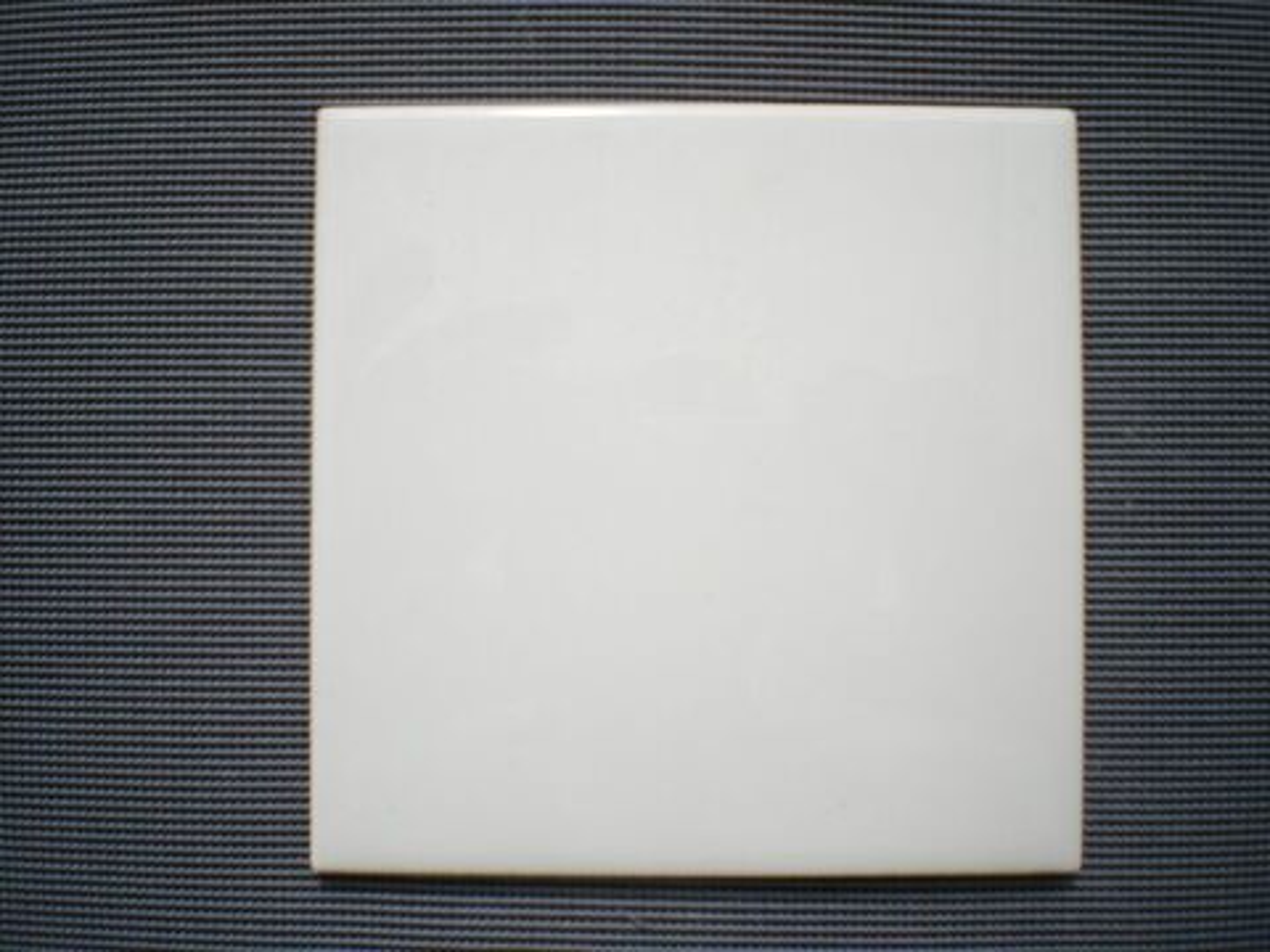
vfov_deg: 39.7
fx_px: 1321
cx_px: 635
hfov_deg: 51.4
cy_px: 476
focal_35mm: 36
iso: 50
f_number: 4.6
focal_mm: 6.3
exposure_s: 1/500
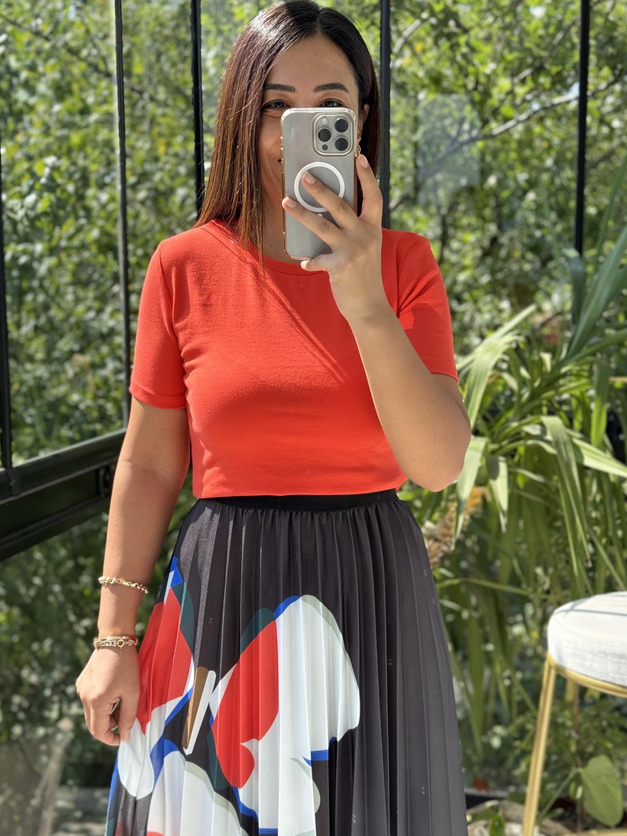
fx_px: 1208
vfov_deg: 38.2
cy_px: 420
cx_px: 324
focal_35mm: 50
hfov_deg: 29.1
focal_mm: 6.76
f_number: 1.78
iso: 64
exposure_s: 1/285
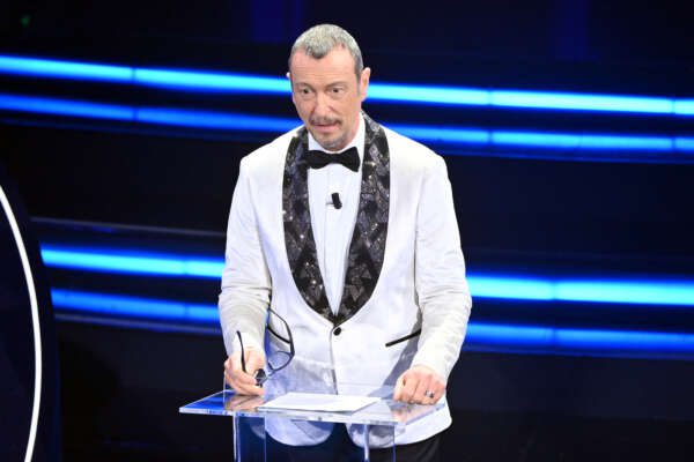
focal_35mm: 260
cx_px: 347
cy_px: 231
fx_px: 5012
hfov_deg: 7.9
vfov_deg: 5.3
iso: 6400
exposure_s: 1/320
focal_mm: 260
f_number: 4
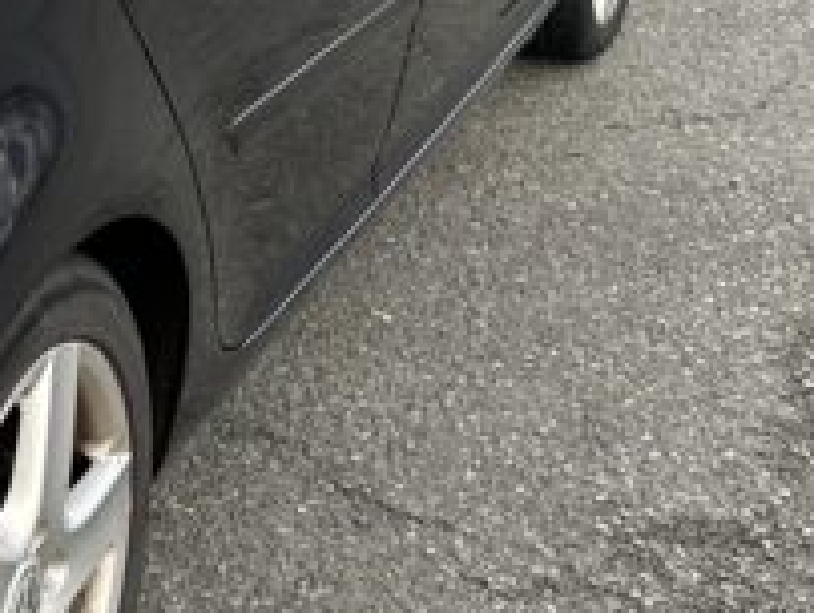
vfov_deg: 15.3
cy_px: -16
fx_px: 2237
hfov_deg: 18.8
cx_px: -310
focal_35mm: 95
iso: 80
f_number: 1.78
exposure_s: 1/297
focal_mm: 6.86
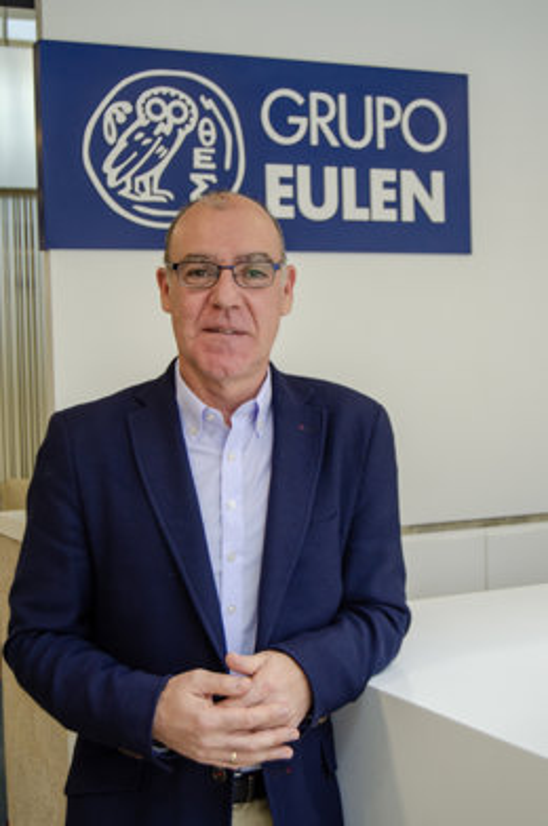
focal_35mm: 57
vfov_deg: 35.1
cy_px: 413
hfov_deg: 23.7
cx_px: 274
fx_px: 1306
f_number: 4.8
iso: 400
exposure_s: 1/60
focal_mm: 38
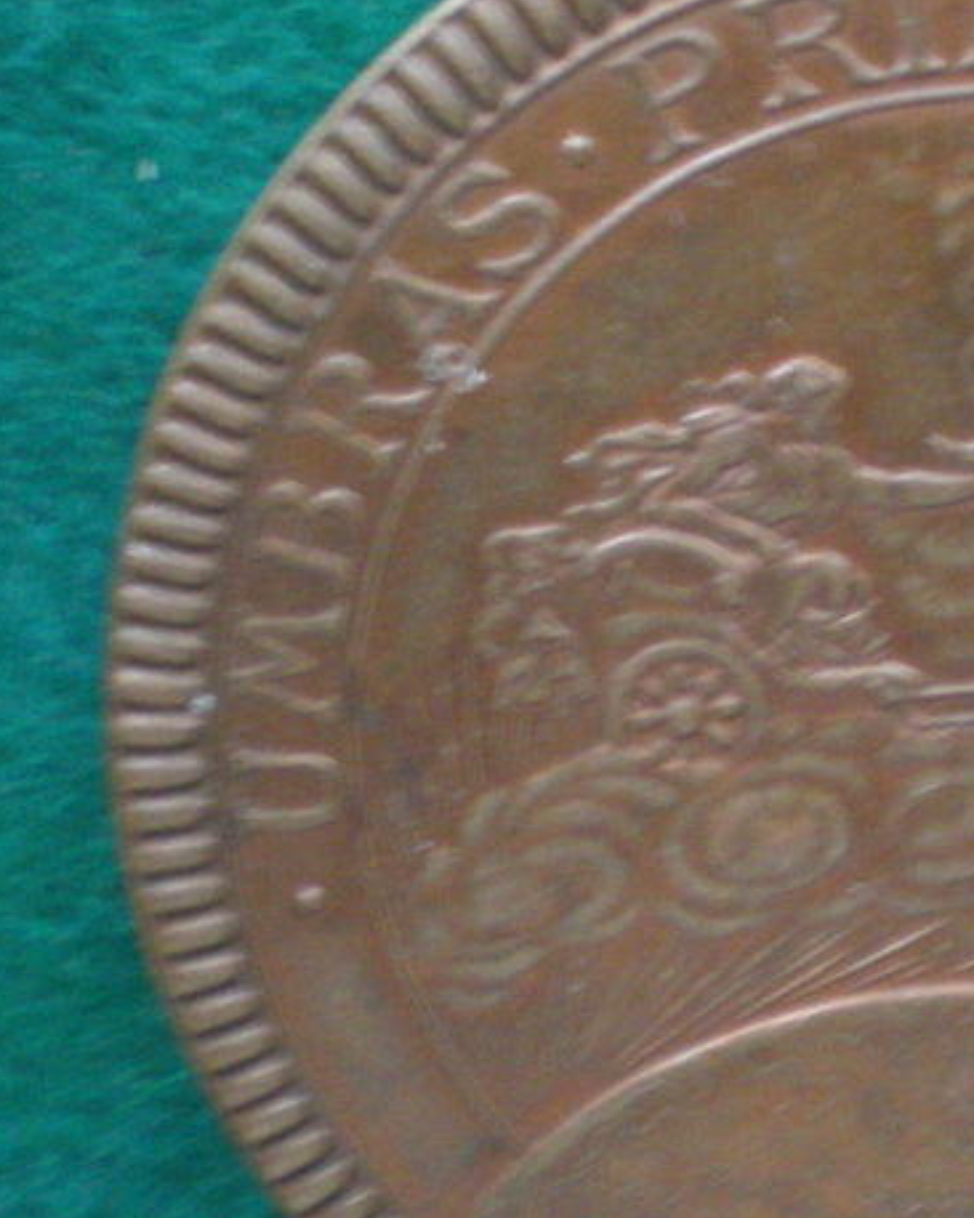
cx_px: 846
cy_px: 800
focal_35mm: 81
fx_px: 2921
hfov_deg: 18.7
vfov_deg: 23.5
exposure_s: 1/4
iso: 400
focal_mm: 6.3
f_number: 3.1
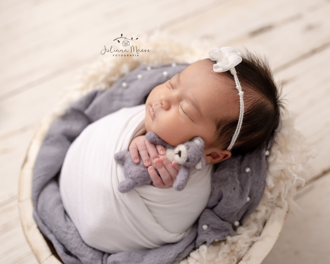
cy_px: 132
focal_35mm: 40
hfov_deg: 45.6
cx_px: 192
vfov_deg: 37.3
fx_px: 391
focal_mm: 35
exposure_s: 1/125
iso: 100
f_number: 2.5
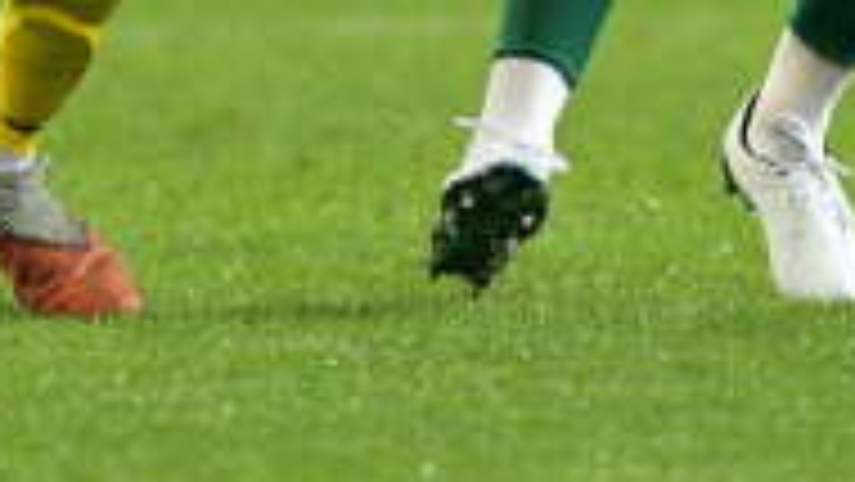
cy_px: -998
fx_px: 48008
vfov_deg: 0.6
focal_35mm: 2117
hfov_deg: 1.0
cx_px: 590
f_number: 2.8
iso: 2000
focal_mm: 300
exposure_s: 1/1250
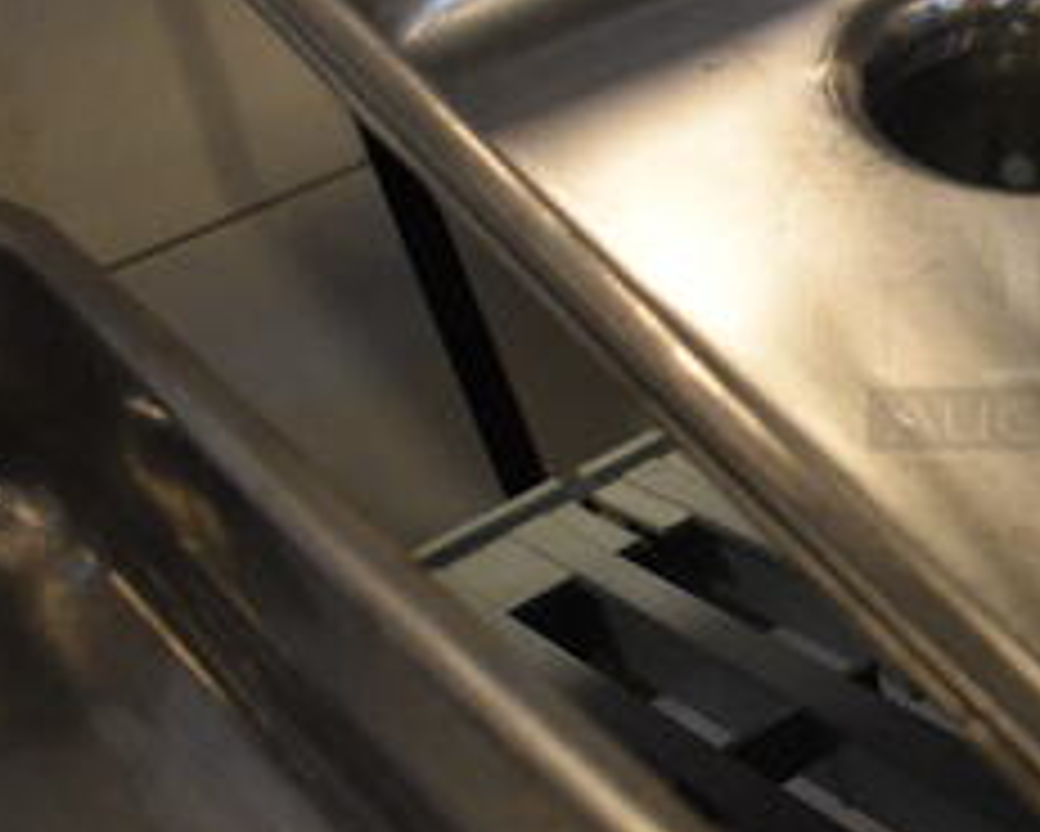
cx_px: 1202
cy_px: 292
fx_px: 2063
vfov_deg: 22.7
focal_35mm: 67
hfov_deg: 25.7
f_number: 3.5
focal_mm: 18
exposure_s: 1/125
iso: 2200
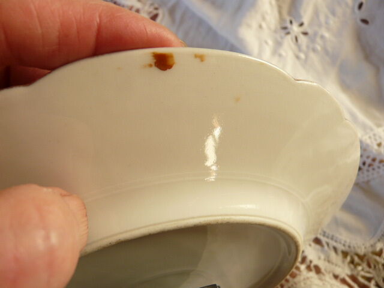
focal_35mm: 28
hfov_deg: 63.4
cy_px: 144
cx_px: 192
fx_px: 311
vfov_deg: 49.7
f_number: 2.8
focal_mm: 4.6
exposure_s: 1/60
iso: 100
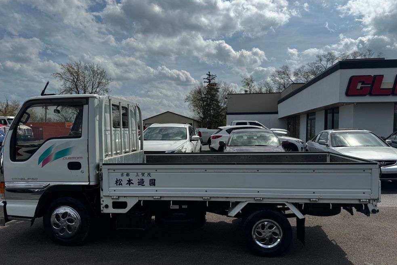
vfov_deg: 49.5
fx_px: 287
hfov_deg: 69.4
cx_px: 194
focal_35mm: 26
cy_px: 146
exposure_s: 1/10417
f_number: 1.78
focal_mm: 6.76
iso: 80
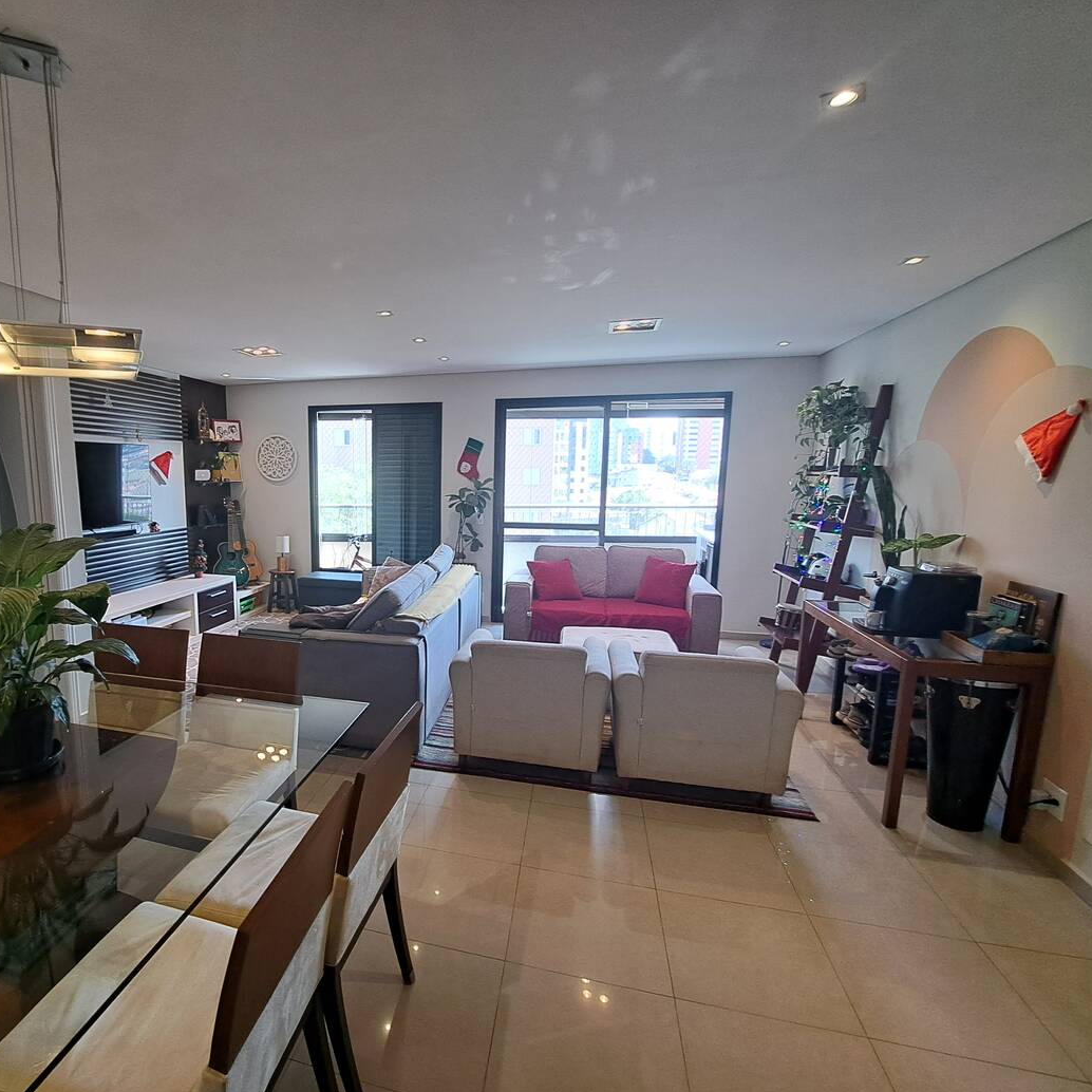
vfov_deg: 87.4
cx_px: 410
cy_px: 567
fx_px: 571
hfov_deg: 85.7
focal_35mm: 16
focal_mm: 1.74
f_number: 2.2
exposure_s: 1/40
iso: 50
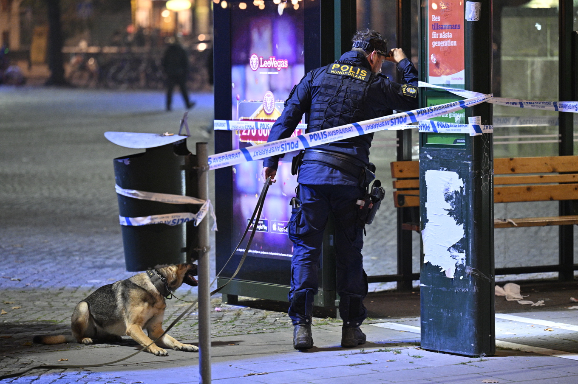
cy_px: 192
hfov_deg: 14.7
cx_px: 289
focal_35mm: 140
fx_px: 2246
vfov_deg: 9.8
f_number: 2.8
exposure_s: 1/160
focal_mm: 140
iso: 2800
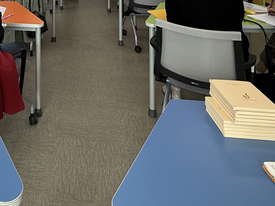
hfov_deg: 42.8
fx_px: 318
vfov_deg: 28.3
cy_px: -74
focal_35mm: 40
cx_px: 27
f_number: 2.2
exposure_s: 1/150
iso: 64
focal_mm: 2.22
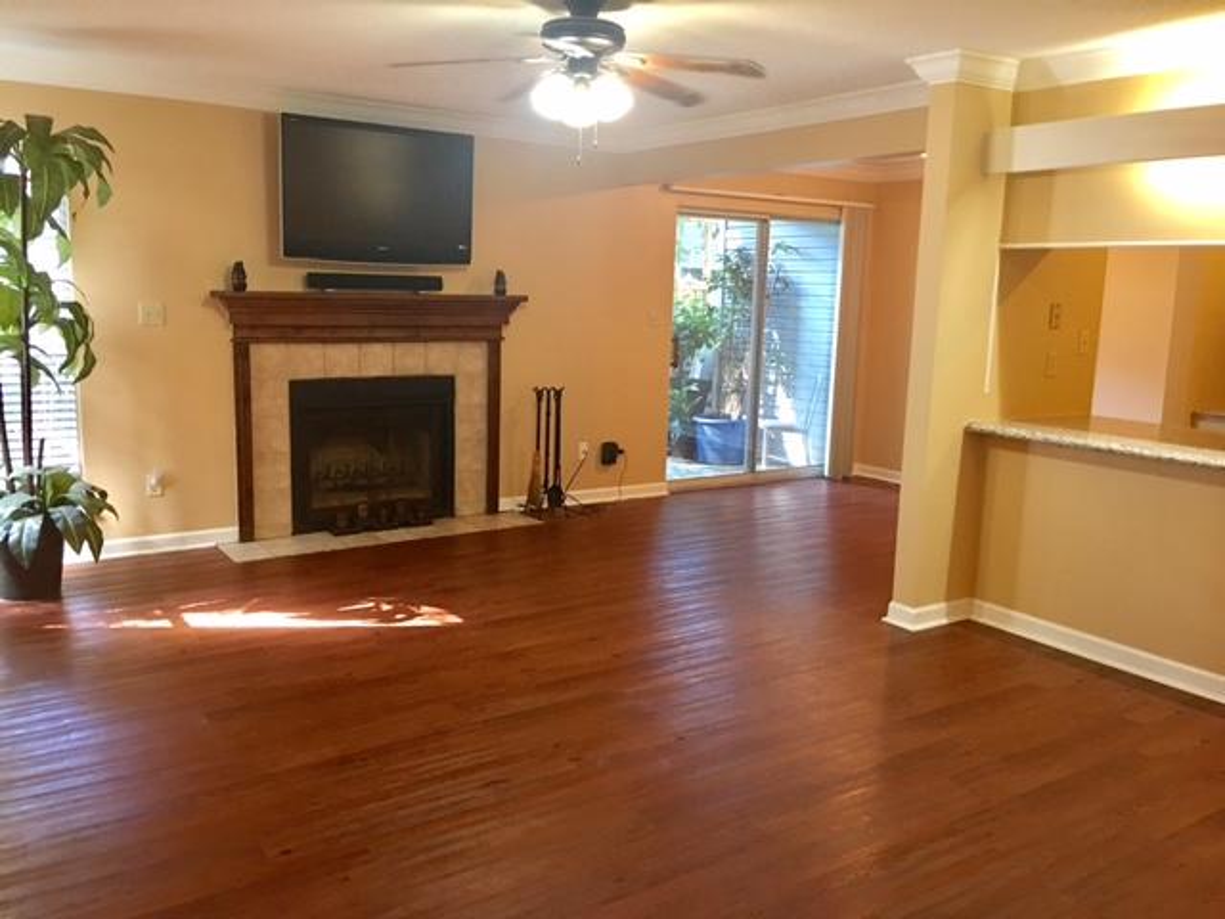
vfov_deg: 48.2
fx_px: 1026
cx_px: 612
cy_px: 460
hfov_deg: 61.7
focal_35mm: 29
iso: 100
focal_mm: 4.15
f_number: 2.2
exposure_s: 1/15
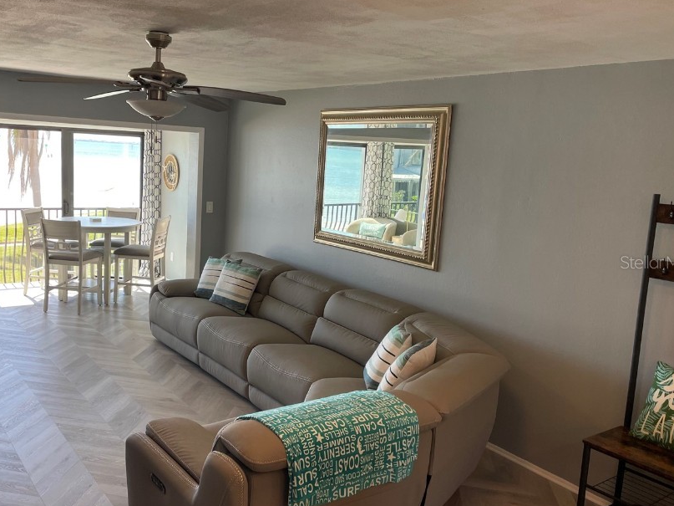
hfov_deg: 55.0
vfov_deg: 42.9
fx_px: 642
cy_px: 262
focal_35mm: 33
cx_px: 271
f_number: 1.6
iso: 32
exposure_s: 1/138
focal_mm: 4.2
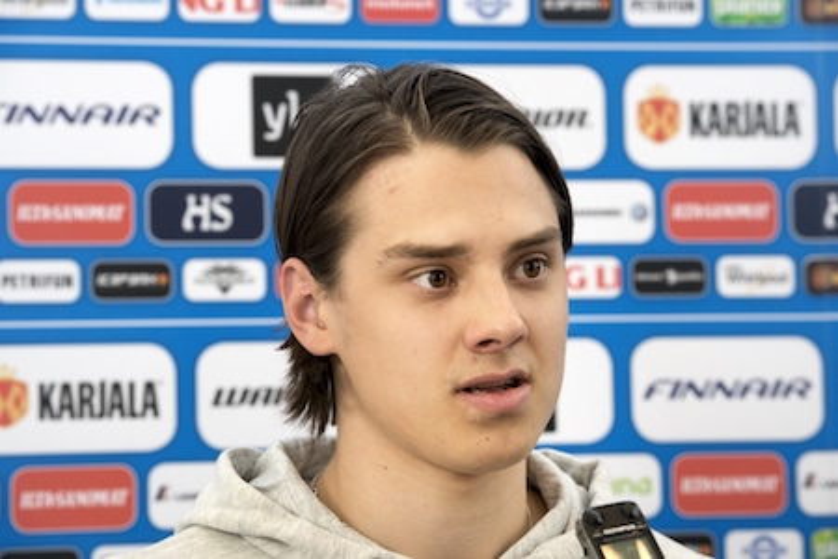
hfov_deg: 16.8
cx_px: 419
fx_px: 2840
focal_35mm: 122
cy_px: 280
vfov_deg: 11.2
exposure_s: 1/200
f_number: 7.1
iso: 1600
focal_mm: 122
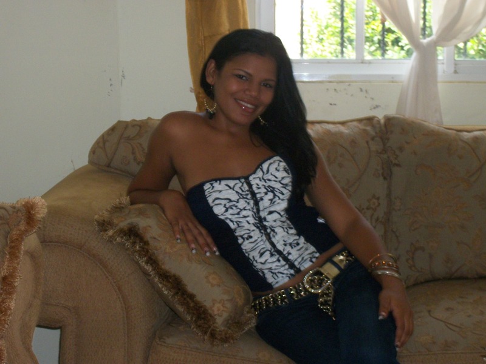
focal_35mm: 96
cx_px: 243
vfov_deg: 15.4
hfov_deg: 20.4
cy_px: 182
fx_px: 1348
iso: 250
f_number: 5.2
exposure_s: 1/60
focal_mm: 17.1
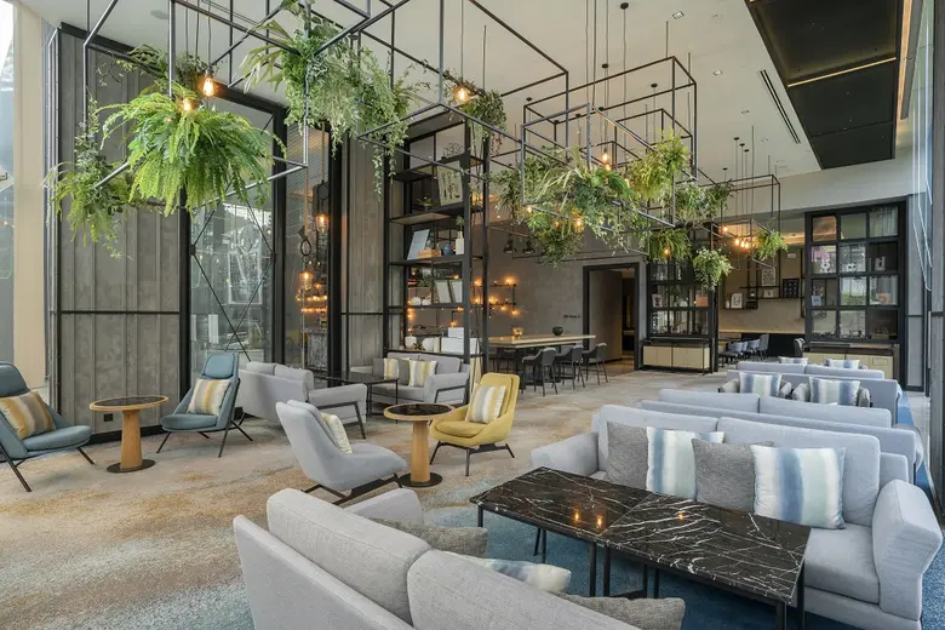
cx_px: 472
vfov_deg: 73.7
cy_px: 315
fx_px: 420
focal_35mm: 16
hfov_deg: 96.7
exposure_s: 1/5
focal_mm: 16
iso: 250
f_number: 13
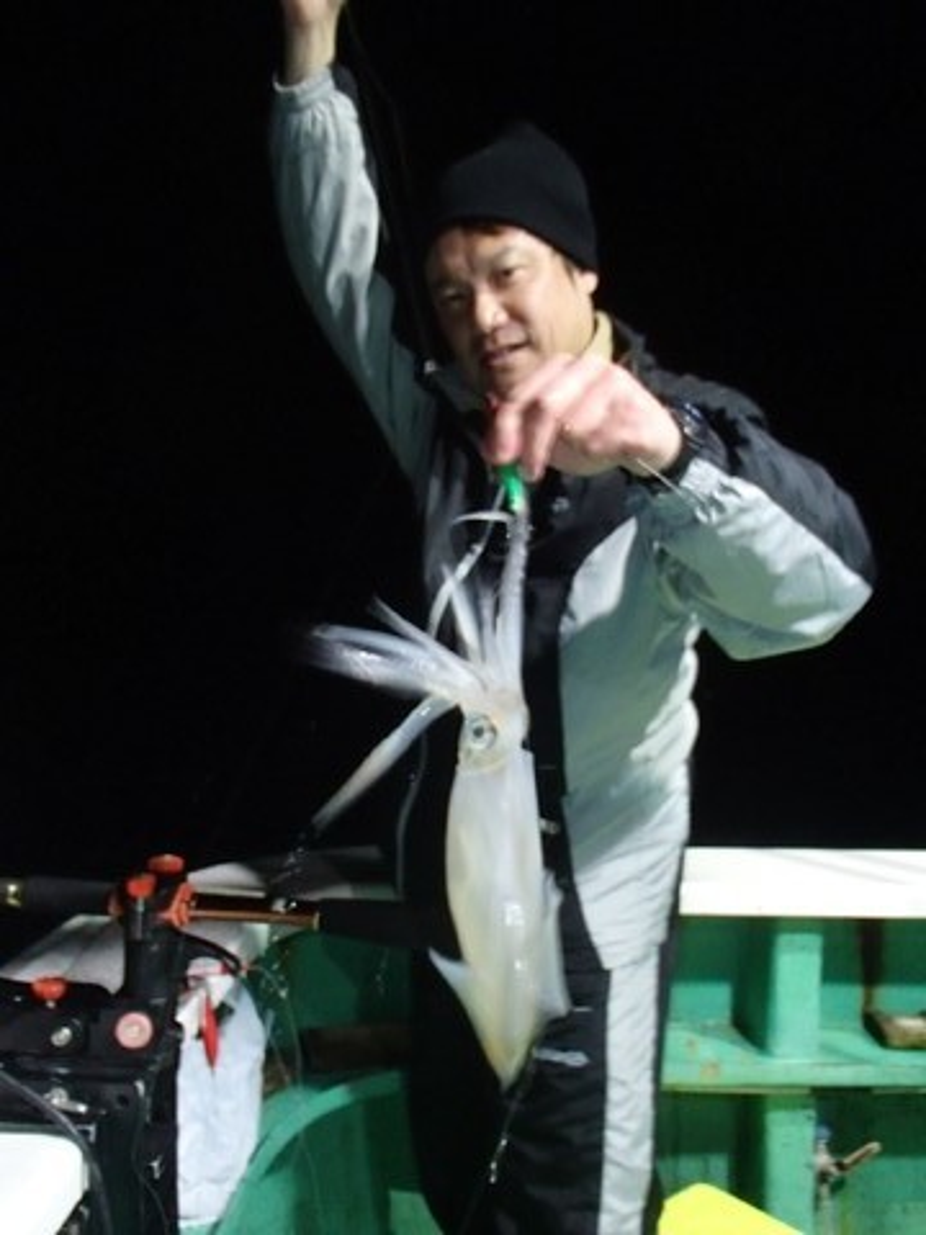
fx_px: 999
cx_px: 463
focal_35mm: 28
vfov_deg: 63.4
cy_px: 618
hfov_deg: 49.7
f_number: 3.9
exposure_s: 1/30
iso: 400
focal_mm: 5
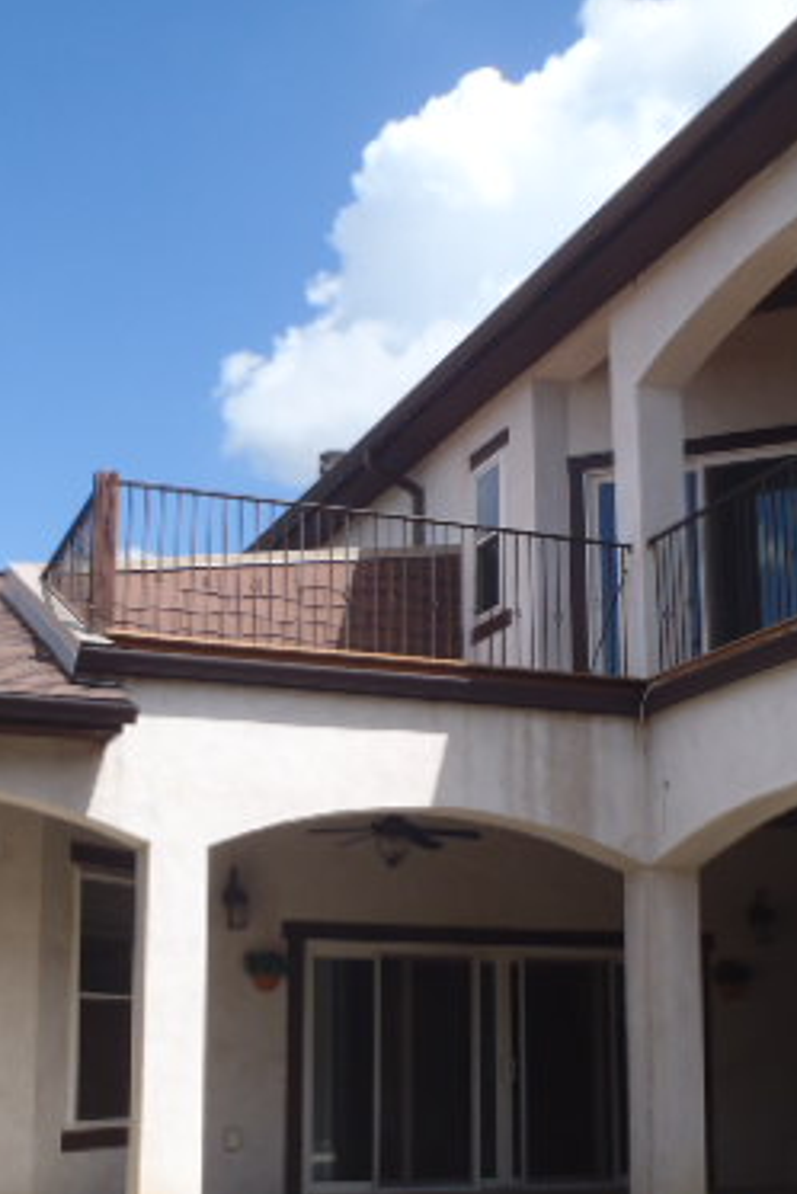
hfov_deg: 27.0
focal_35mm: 50
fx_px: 1659
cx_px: 397
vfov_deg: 39.4
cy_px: 730
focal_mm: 5
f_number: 3.9
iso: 80
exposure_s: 1/500
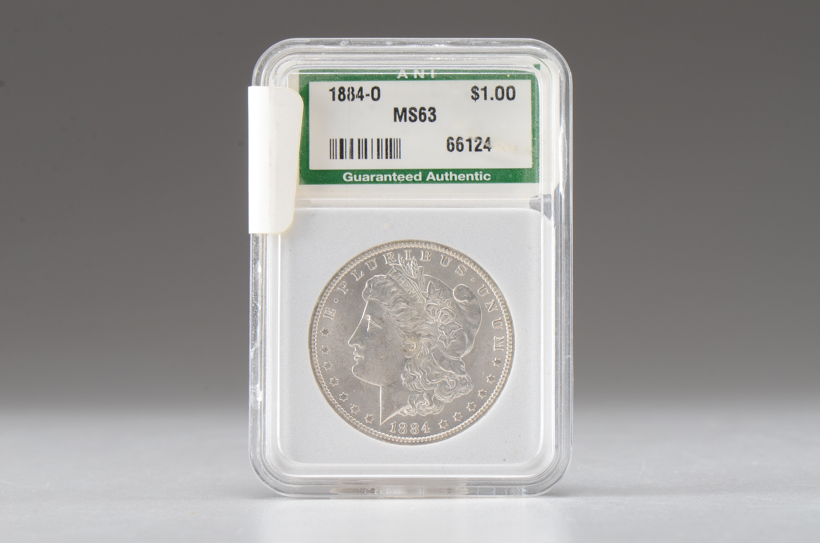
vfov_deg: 10.7
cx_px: 410
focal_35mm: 128
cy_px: 272
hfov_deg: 16.1
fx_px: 2898
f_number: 14
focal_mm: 85
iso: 320
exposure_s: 1/100
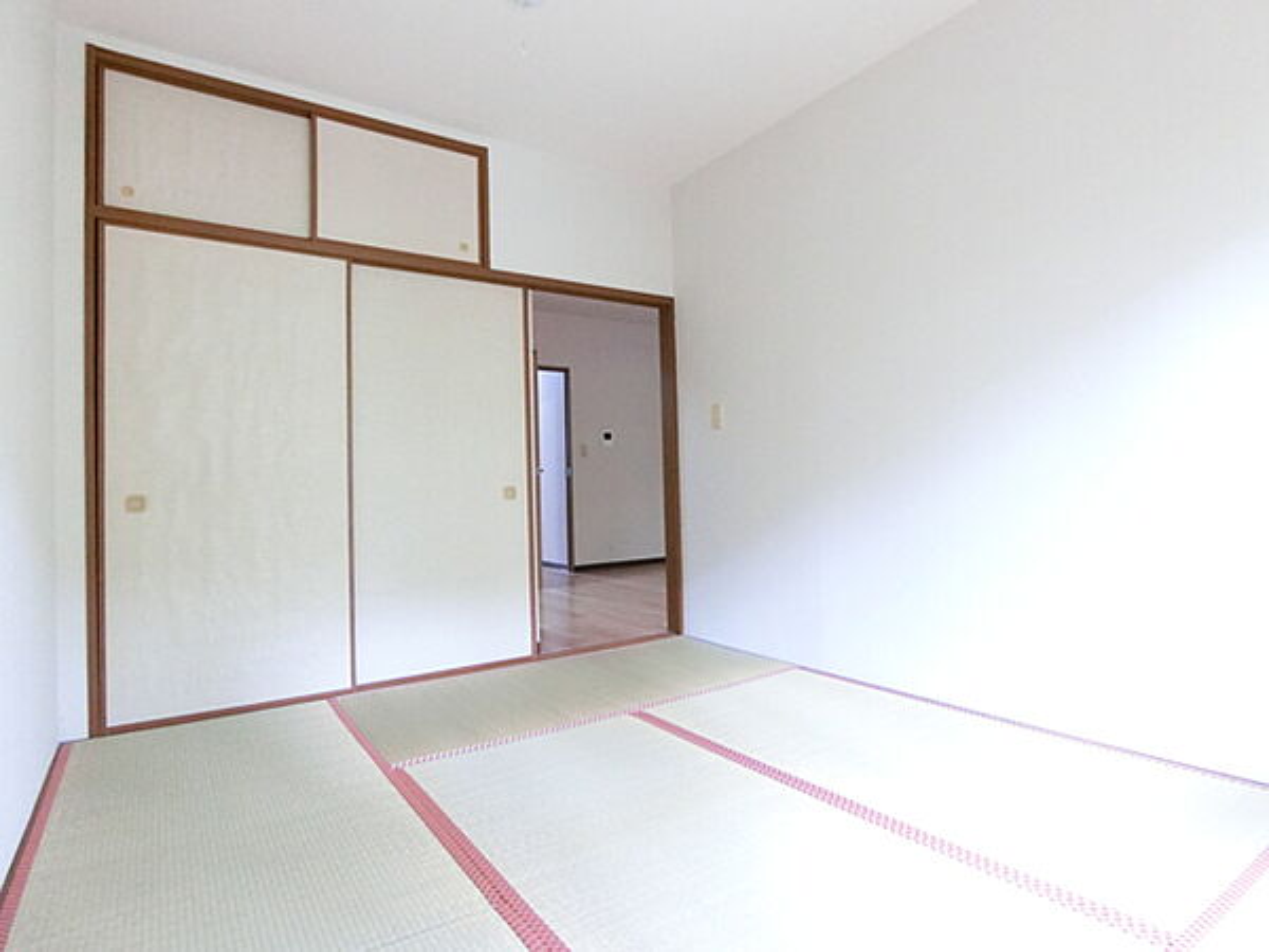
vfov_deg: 68.7
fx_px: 697
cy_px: 476
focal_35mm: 19
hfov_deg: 84.7
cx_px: 634
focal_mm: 4.06
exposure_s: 1/60
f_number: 2.7
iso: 1600
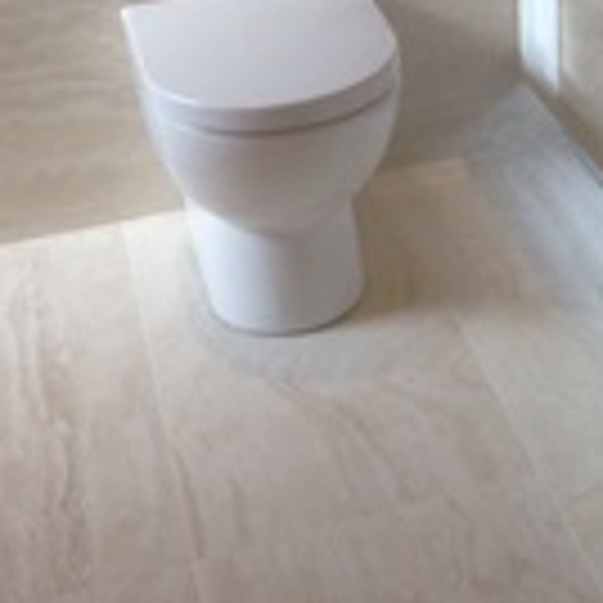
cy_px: -63
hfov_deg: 19.6
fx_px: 1715
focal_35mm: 87
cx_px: 522
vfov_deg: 19.1
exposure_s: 1/120
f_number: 2.4
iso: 64
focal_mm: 4.12
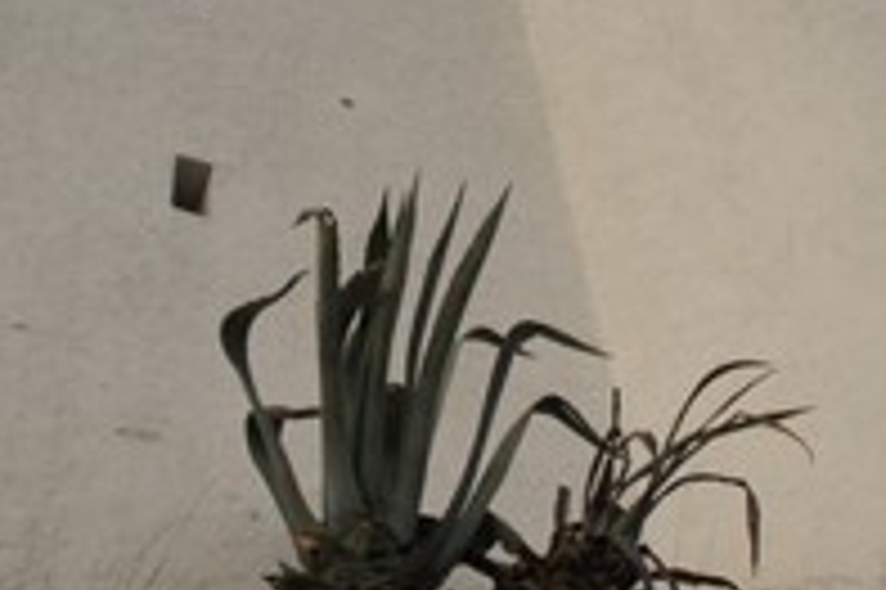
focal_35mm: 63
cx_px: 454
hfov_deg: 31.9
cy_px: 241
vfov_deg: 21.5
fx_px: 1549
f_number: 4.5
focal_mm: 18
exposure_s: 1/60
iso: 100
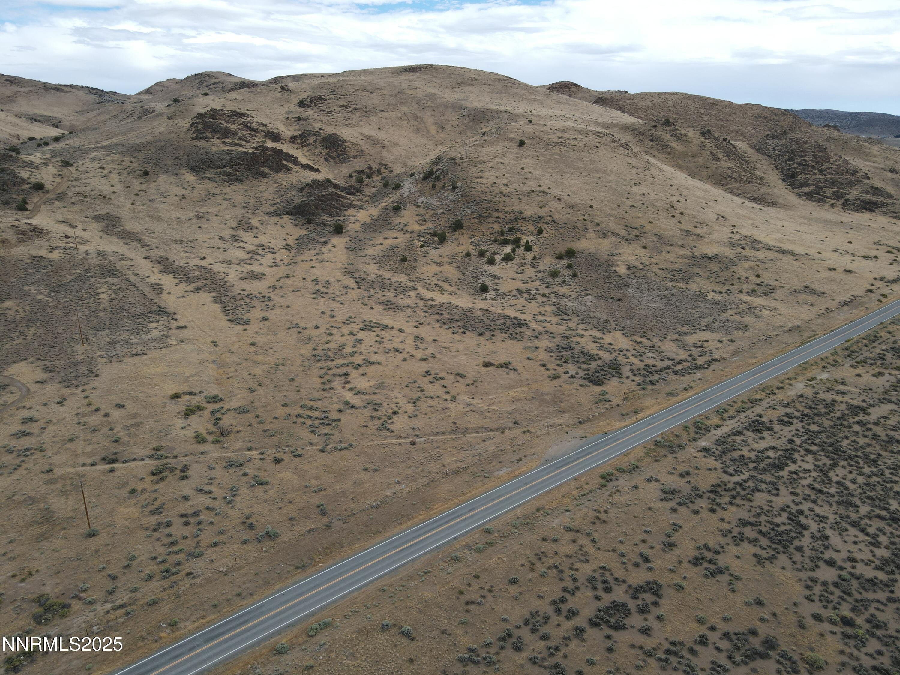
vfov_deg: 56.8
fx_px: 624
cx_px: 450
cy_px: 338
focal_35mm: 24
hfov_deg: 71.6
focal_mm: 4.5
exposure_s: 1/500
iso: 100
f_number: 2.8
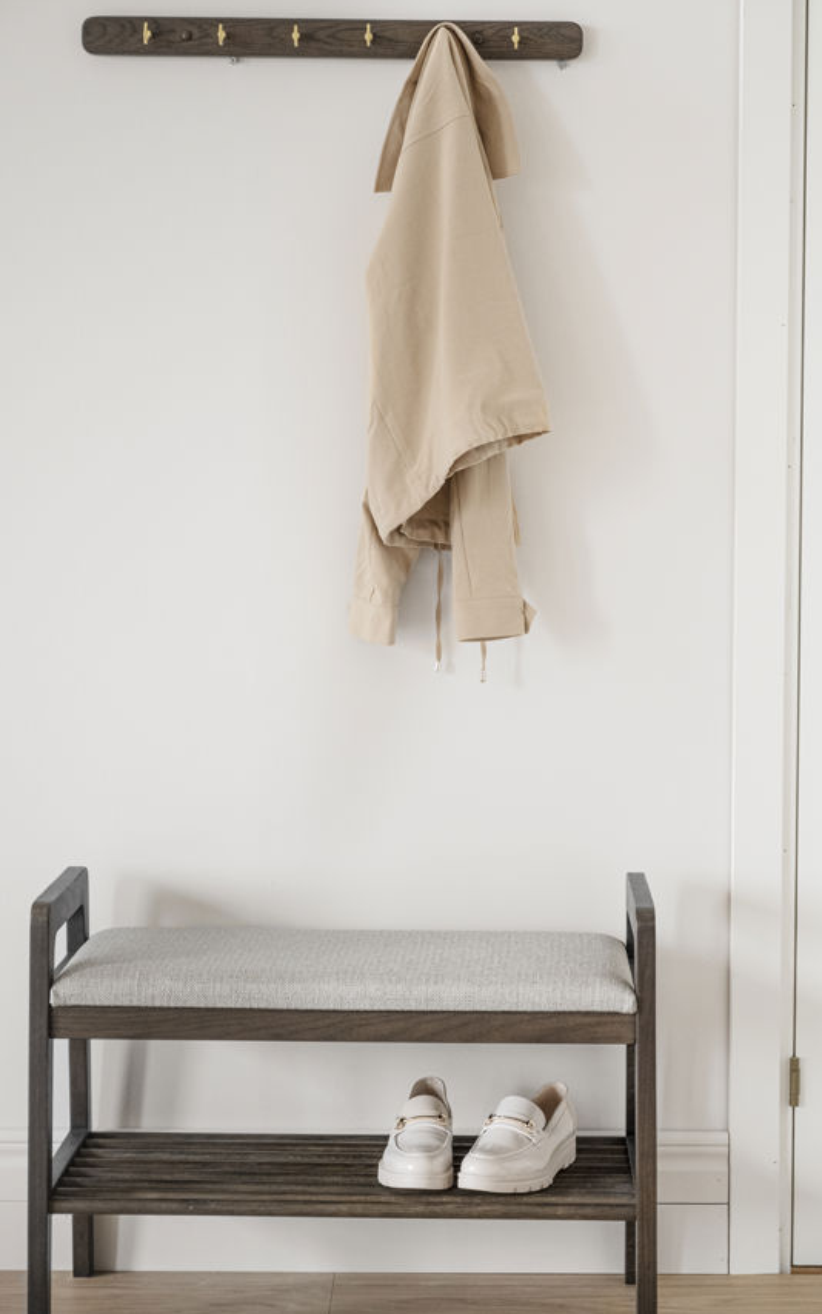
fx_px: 2867
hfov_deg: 16.3
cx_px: 467
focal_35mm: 80
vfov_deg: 25.8
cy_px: 583
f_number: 4
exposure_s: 1/80
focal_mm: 70
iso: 1600
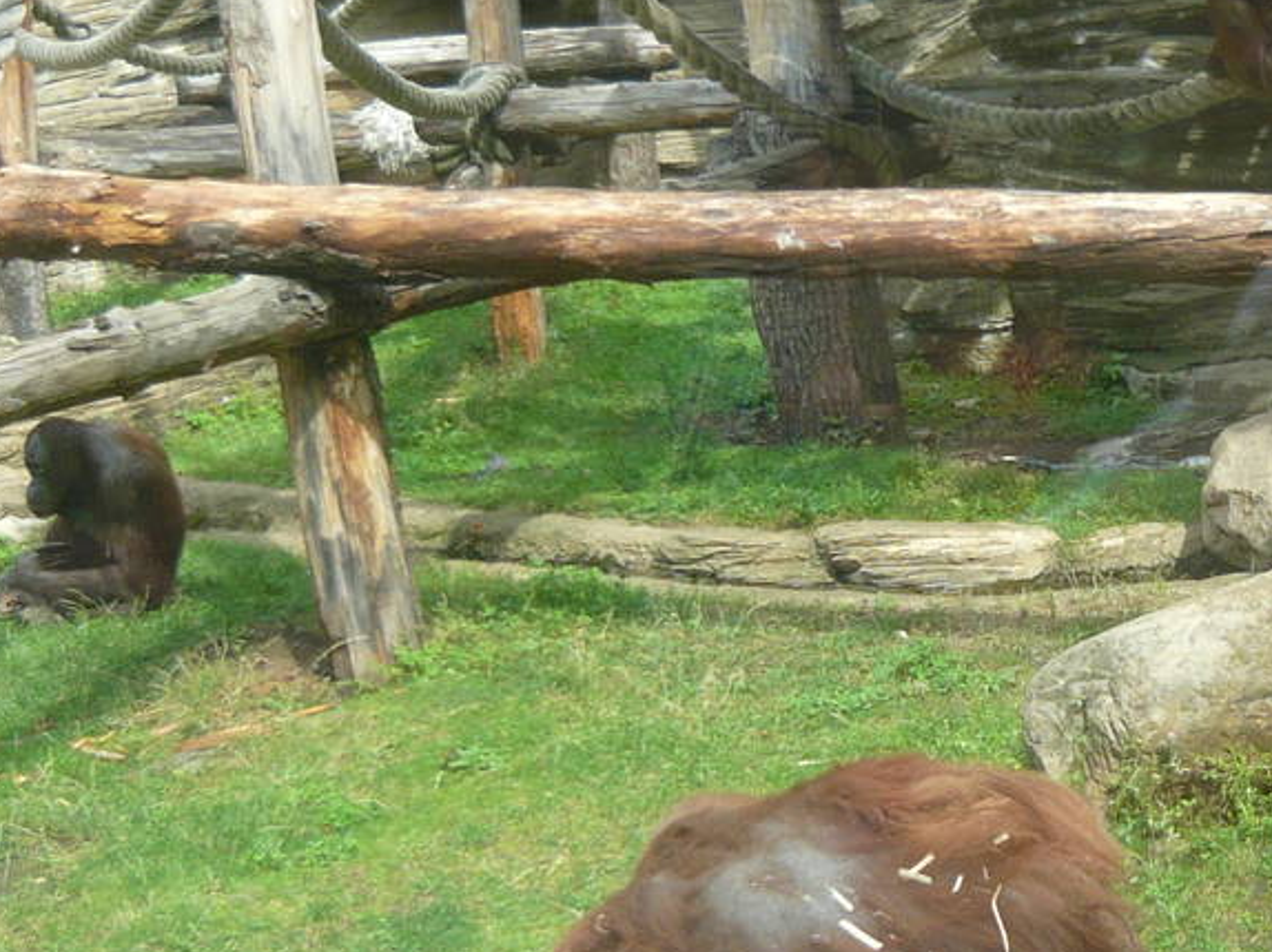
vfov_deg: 16.0
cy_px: 593
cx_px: 979
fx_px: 3379
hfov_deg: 21.1
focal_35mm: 92
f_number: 2.8
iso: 100
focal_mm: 5.5
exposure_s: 1/320
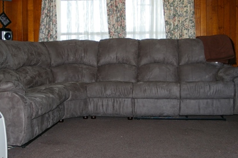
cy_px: 63
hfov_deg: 37.0
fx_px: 355
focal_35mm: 54
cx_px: 105
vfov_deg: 25.1
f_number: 4
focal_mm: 23
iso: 200
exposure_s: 1/45
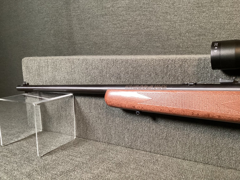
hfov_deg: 58.3
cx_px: 120
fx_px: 215
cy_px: 90
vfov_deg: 45.4
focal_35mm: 31
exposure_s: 1/50
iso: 250
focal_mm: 3.3
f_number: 2.4
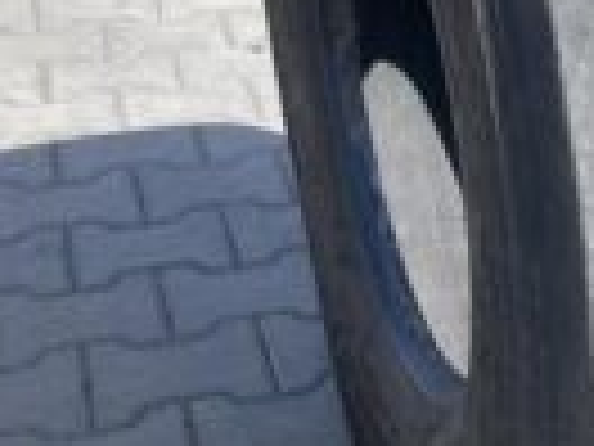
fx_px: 1459
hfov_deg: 21.4
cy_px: 38
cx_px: 716
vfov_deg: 17.1
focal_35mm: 85
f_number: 1.8
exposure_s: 1/1330
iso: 32
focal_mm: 4.25
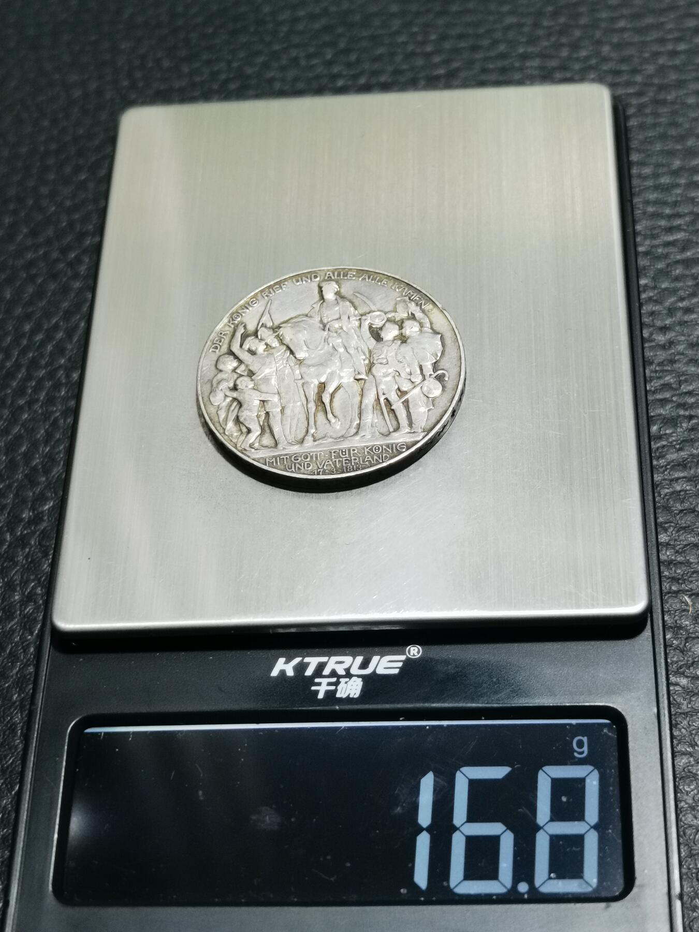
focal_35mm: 64
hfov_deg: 22.9
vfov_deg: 30.3
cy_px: 466
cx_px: 350
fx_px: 1723
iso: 200
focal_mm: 6.67
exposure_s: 1/100
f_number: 1.9
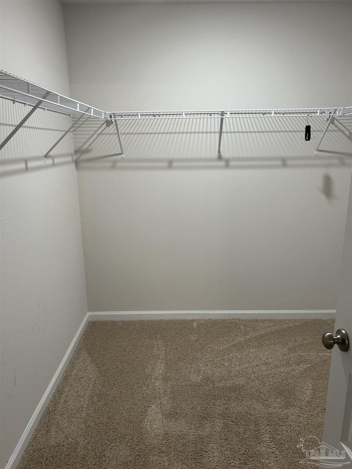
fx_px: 353
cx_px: 176
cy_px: 234
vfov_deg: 67.3
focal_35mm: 26
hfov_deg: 53.1
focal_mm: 5.7
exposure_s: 1/60
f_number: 1.5
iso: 100
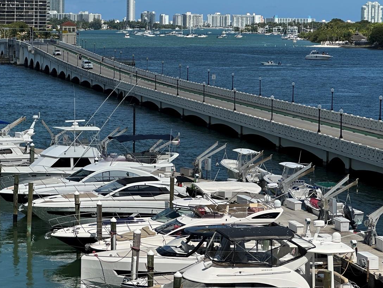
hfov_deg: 17.4
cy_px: 107
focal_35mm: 113
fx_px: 1251
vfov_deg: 13.1
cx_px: 158
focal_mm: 9
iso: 32
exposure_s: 1/1340
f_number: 2.8
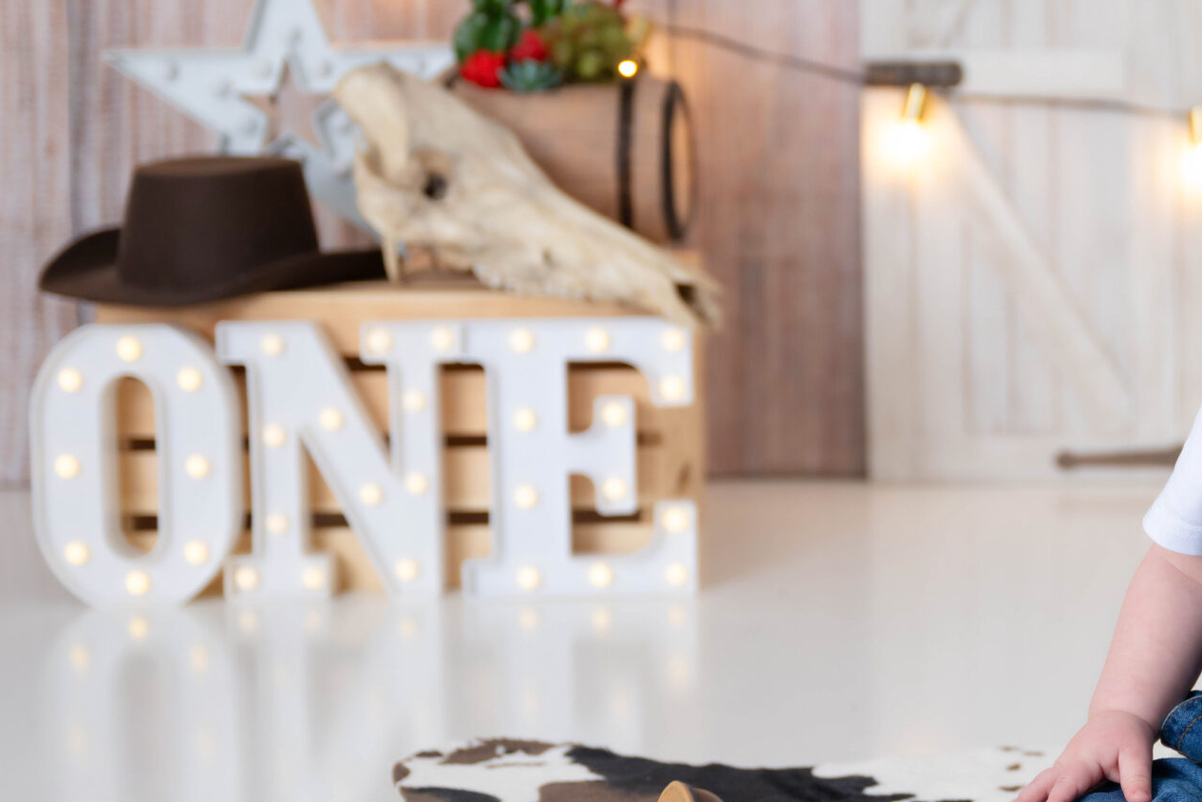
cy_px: 296
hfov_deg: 21.7
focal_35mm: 91
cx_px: 1136
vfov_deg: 15.0
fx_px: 3038
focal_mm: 45
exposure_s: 1/250
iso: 320
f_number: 2.8
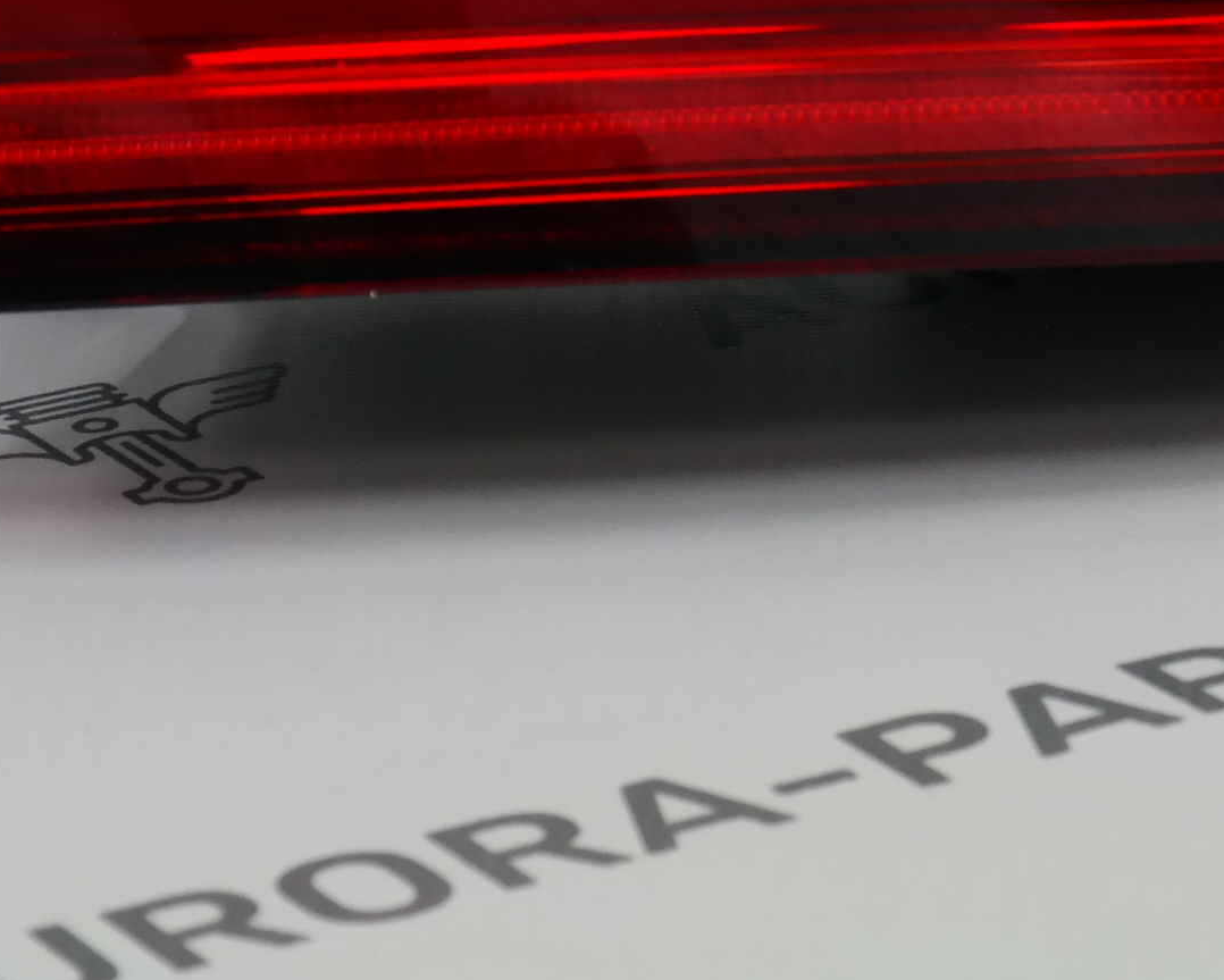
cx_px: 1137
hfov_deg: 7.8
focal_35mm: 247
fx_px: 8950
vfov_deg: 6.2
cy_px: -459
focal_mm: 48
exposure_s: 1/80
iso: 800
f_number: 7.1
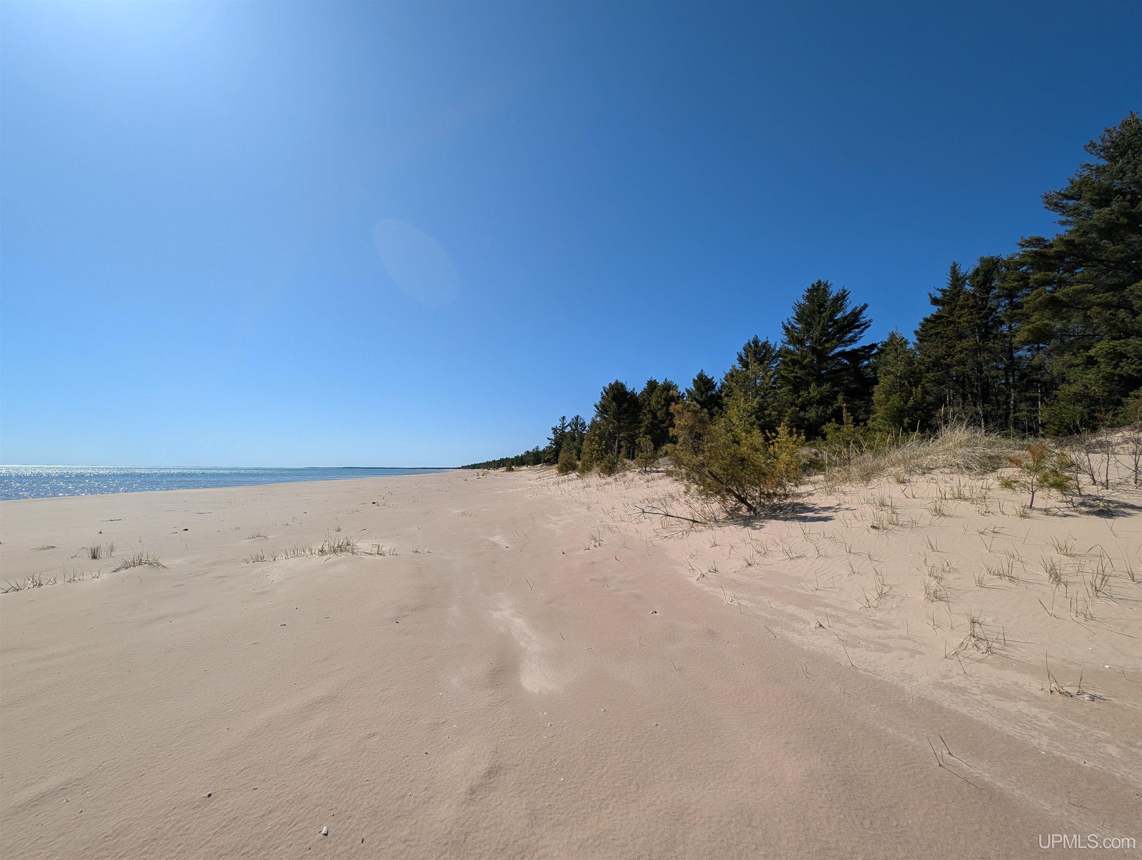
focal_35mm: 12
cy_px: 430
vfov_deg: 94.6
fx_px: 396
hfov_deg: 110.5
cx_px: 571
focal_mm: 2.23
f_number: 1.95
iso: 27
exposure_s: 1/2625
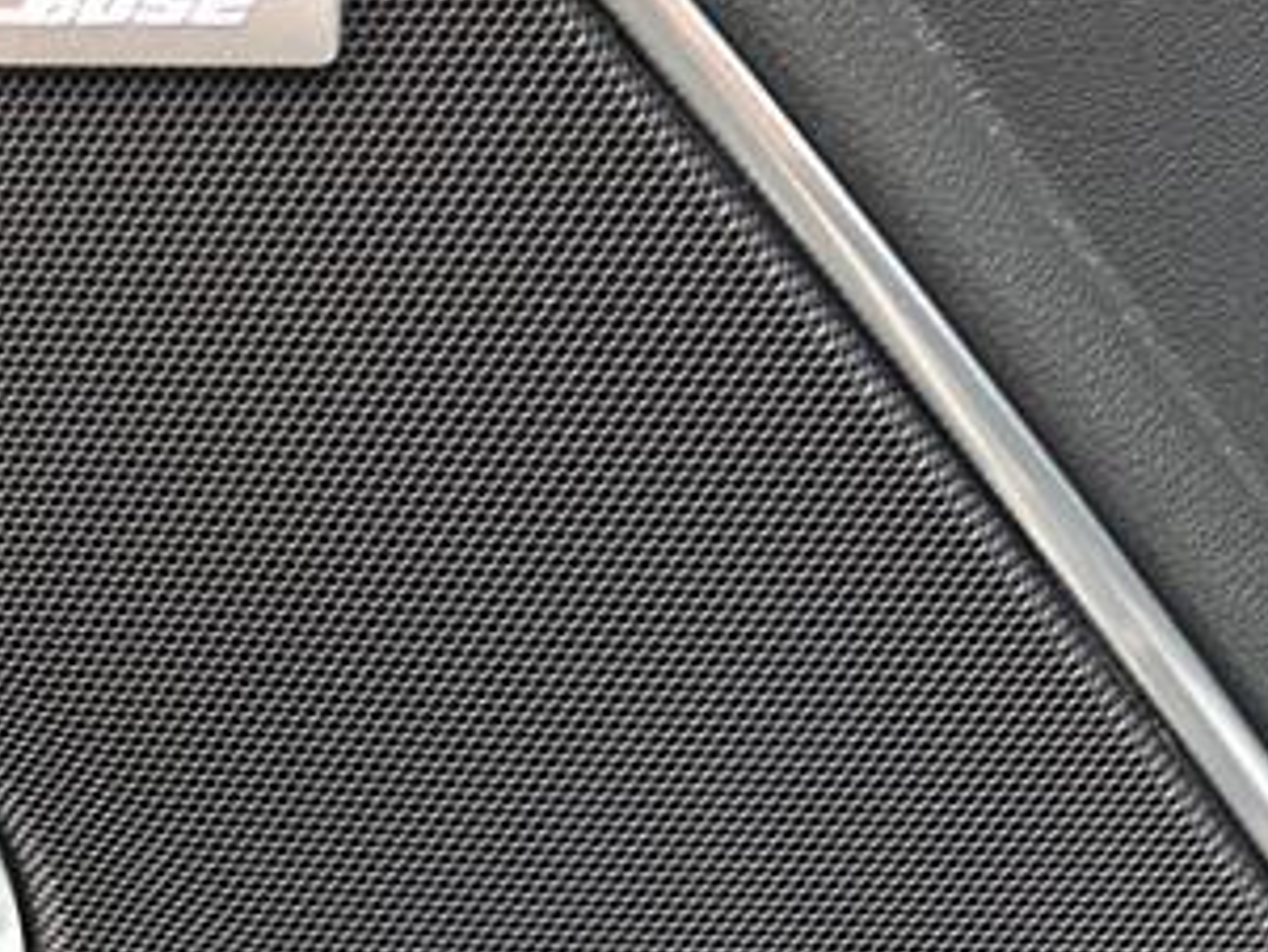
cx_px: -21
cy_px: 253
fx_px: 1869
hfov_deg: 34.0
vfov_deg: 28.2
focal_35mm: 51
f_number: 1.78
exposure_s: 1/60
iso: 640
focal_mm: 6.76
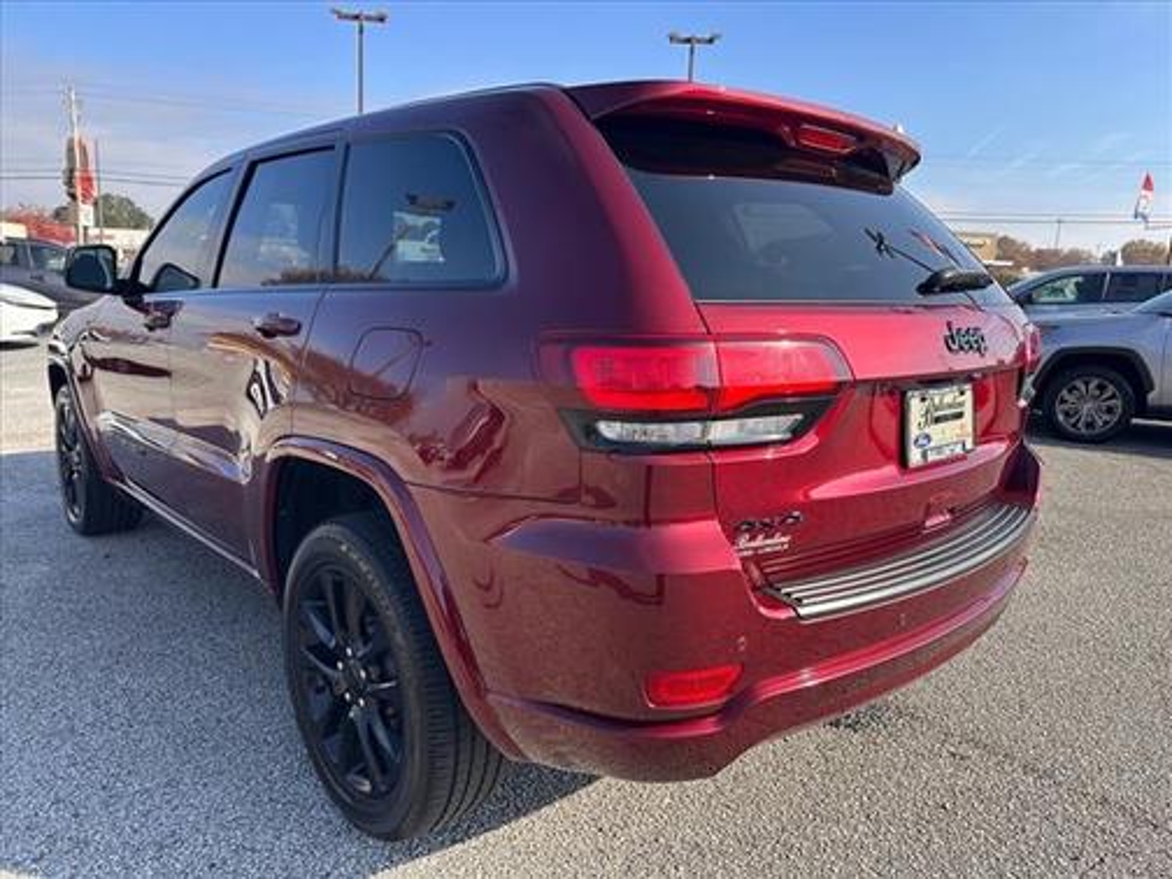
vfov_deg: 56.8
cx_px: 586
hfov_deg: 71.6
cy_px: 440
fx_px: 813
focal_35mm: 24
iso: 80
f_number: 1.78
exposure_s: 1/1639
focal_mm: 6.86
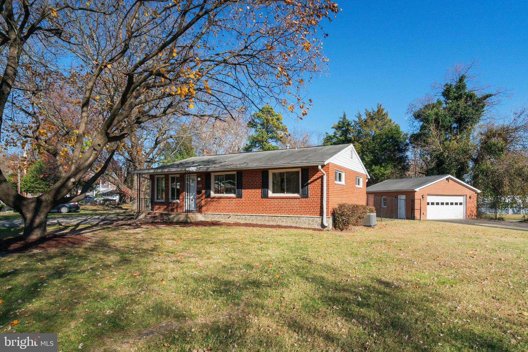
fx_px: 293
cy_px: 176
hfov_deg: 84.0
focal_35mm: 20
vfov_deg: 61.9
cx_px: 264
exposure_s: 1/3200
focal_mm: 20
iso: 1250
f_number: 8
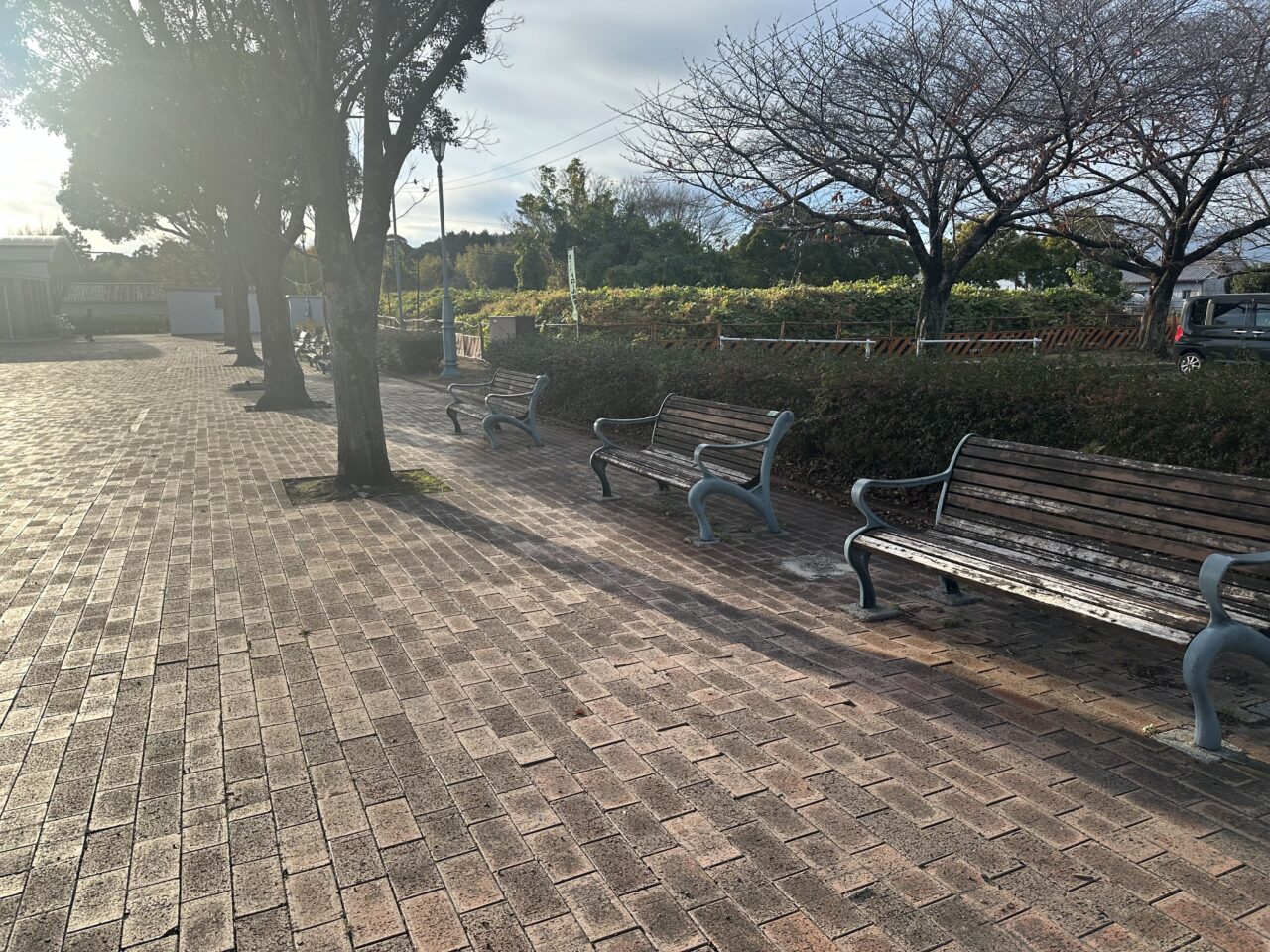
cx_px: 635
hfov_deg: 71.6
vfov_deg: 56.8
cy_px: 476
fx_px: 881
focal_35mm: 24
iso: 80
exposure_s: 1/2110
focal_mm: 6.86
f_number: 1.78
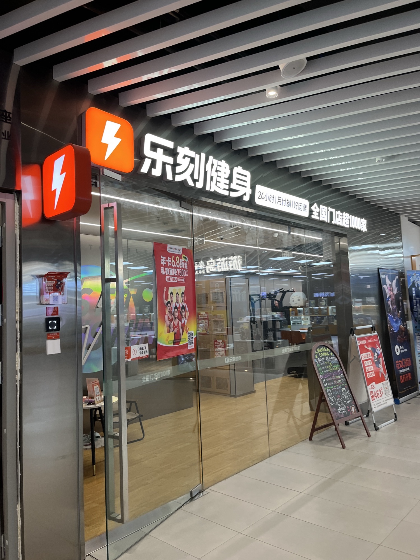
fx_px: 421
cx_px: 210
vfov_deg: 67.3
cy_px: 280
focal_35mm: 26
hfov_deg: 53.1
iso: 80
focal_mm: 5.1
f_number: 1.6
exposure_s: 1/100
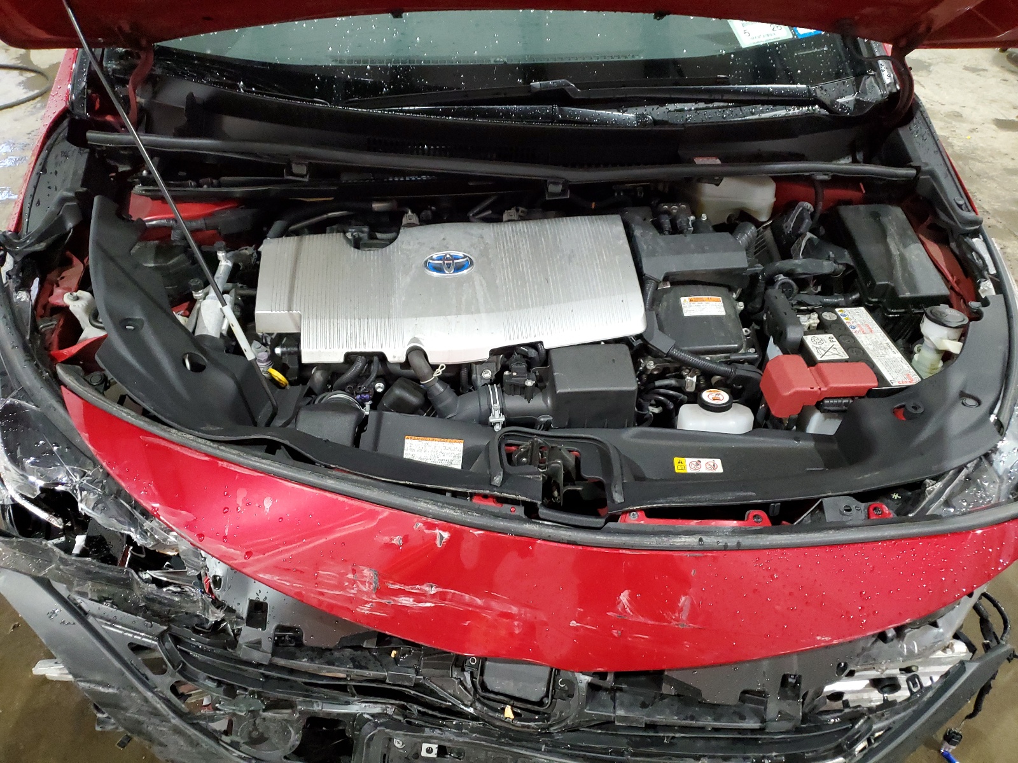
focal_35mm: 26
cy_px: 382
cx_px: 509
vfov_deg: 53.1
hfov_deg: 67.3
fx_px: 765
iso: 347
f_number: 1.5
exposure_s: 1/60.2
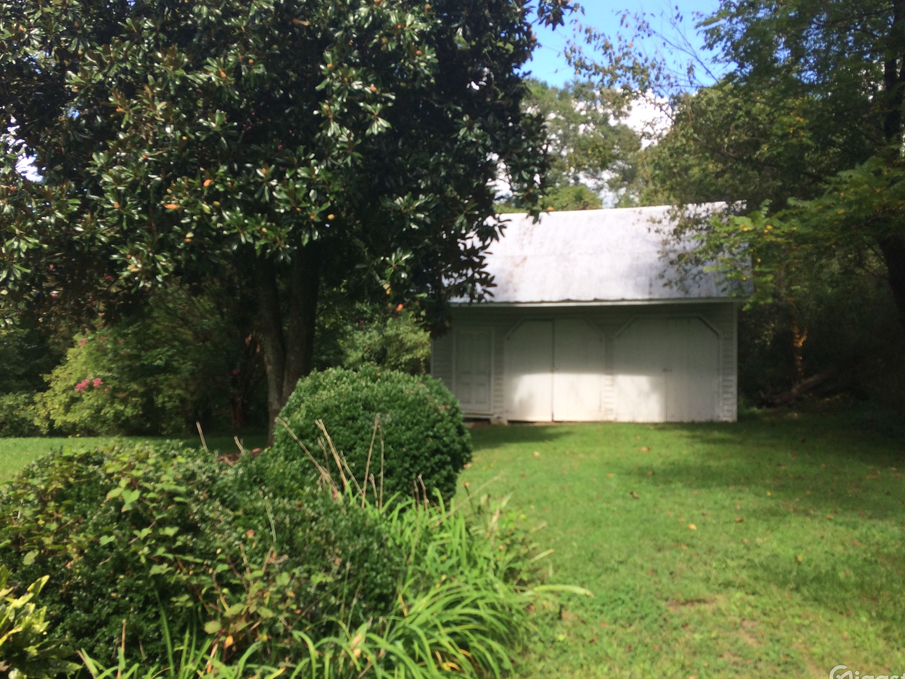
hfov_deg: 58.3
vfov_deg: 45.4
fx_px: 810
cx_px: 470
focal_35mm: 31
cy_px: 351
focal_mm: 4.15
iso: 32
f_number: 2.2
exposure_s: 1/586
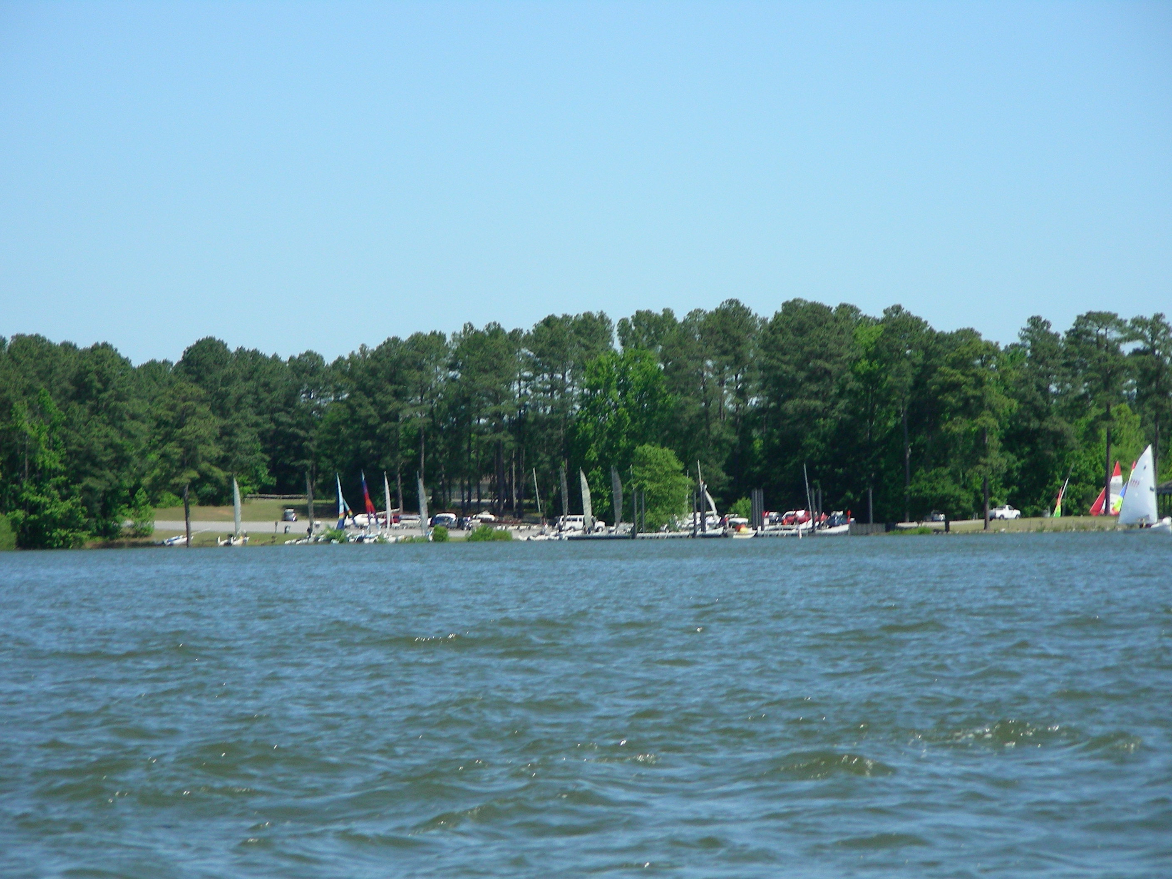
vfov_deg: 8.6
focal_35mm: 172
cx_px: 586
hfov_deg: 11.5
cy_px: 440
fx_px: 5823
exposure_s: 1/648
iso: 50
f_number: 4
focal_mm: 28.7
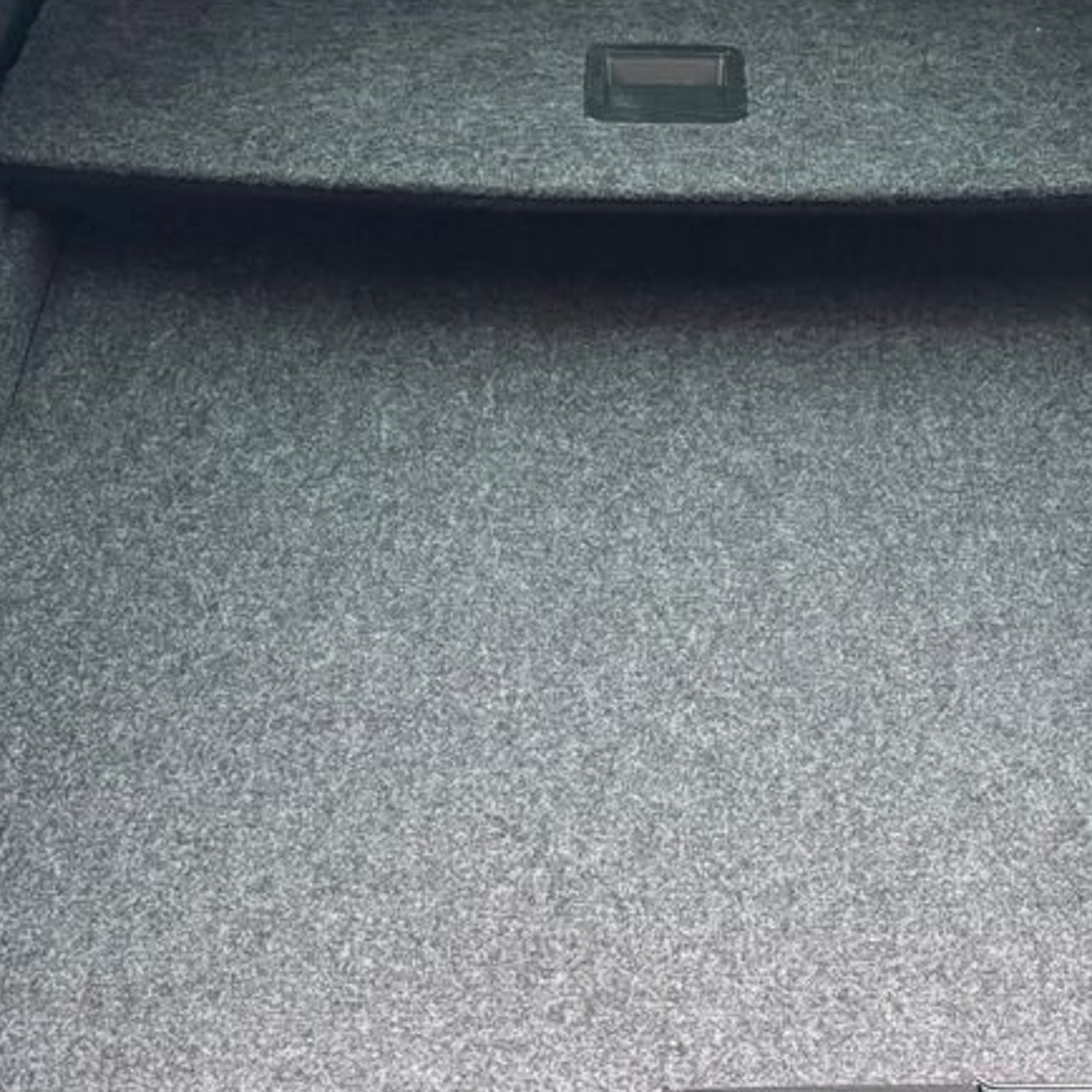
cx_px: 654
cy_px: 287
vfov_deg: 33.4
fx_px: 1785
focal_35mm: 50
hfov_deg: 33.9
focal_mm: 6.76
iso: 800
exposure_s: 1/60
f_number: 1.78
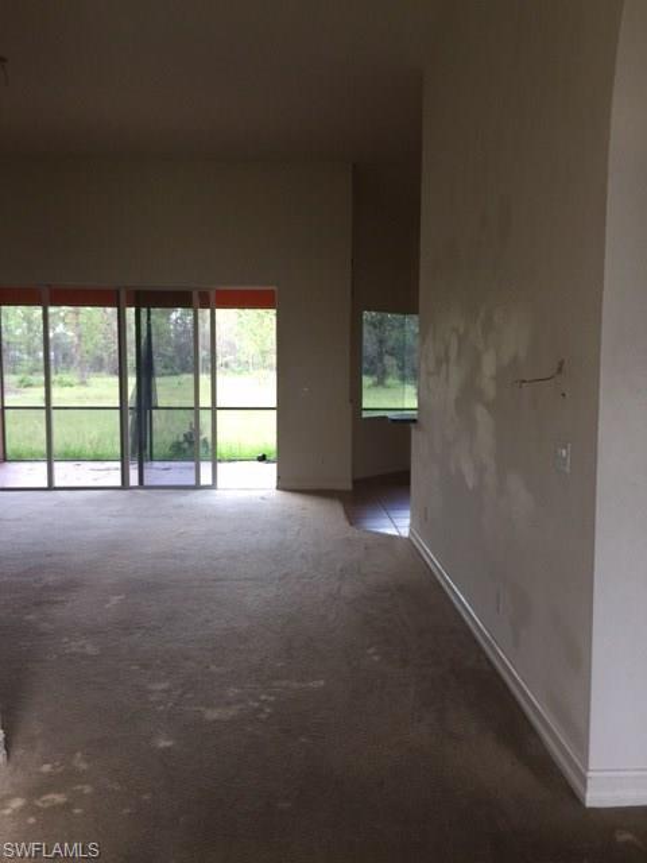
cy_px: 432
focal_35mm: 29
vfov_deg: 61.7
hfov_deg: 48.2
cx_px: 324
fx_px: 723
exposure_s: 1/30
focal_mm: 4.15
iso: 40
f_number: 2.2
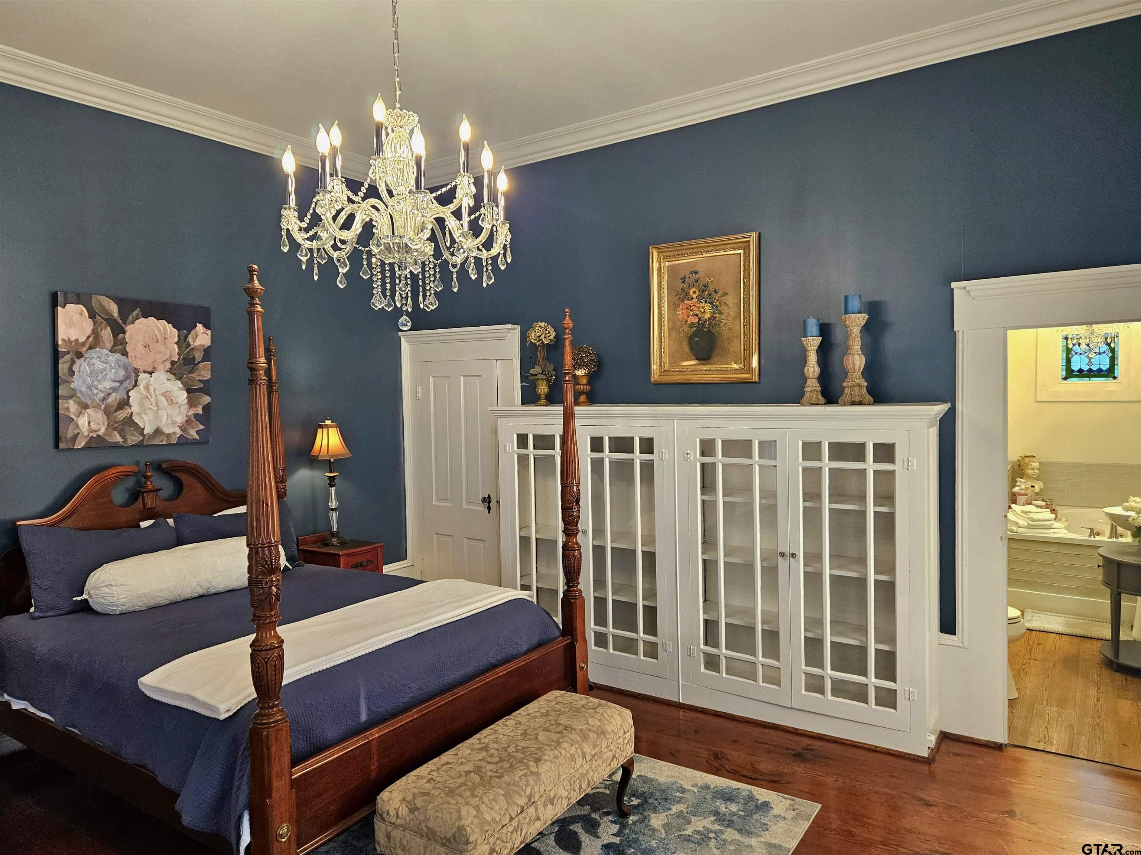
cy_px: 428
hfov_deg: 73.9
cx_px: 570
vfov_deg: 58.9
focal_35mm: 23
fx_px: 758
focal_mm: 5.4
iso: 320
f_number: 1.8
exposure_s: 1/120
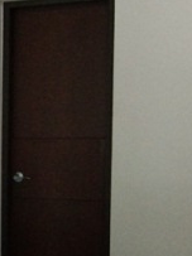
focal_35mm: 122
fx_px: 903
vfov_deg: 16.0
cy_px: 209
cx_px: -138
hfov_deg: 11.4
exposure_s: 1/25
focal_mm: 3.69
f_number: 2.2
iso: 250
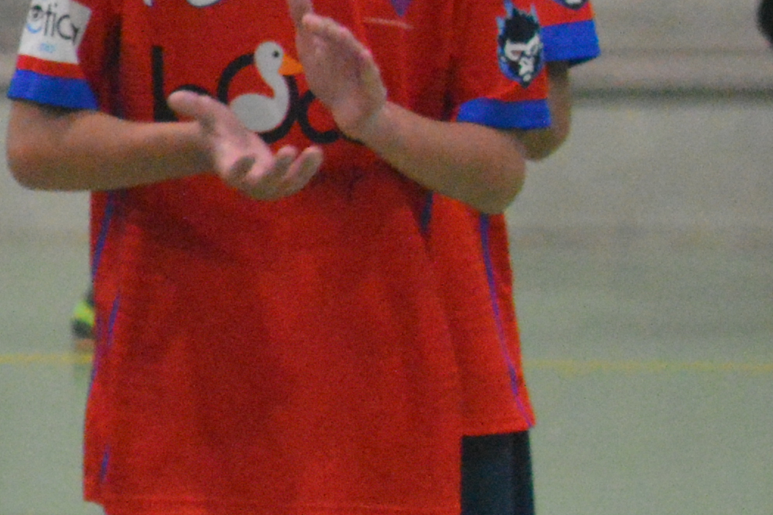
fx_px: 12918
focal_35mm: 602
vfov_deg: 2.3
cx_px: -1182
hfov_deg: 3.4
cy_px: 273
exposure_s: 1/320
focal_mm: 70
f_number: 4
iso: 3200
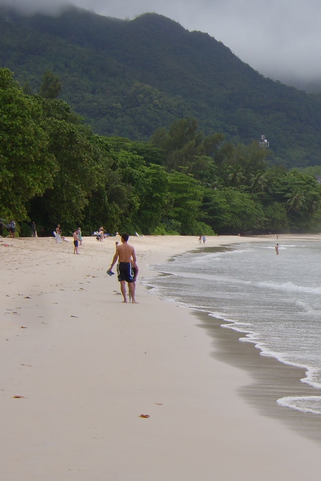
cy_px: 247
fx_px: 1190
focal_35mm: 89
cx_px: 351
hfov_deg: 15.0
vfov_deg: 22.9
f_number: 6.7
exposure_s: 1/210
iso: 50
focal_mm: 14.04
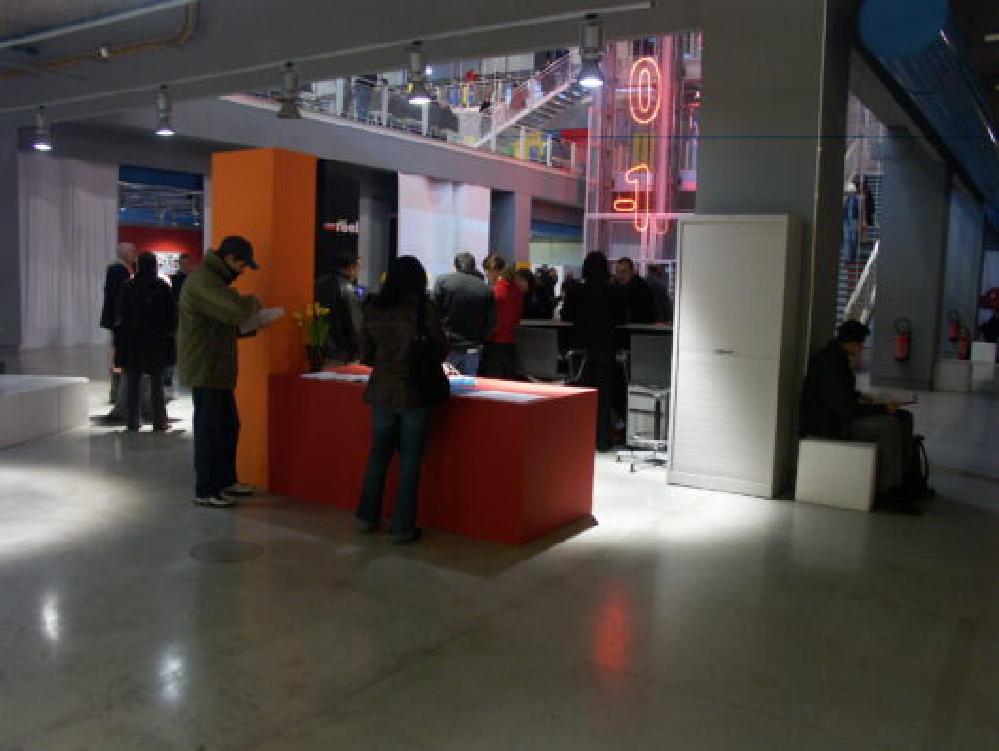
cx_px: 500
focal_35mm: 29
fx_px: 837
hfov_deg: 61.6
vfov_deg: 48.3
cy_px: 376
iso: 200
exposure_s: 1/13
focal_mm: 7.67
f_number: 3.2
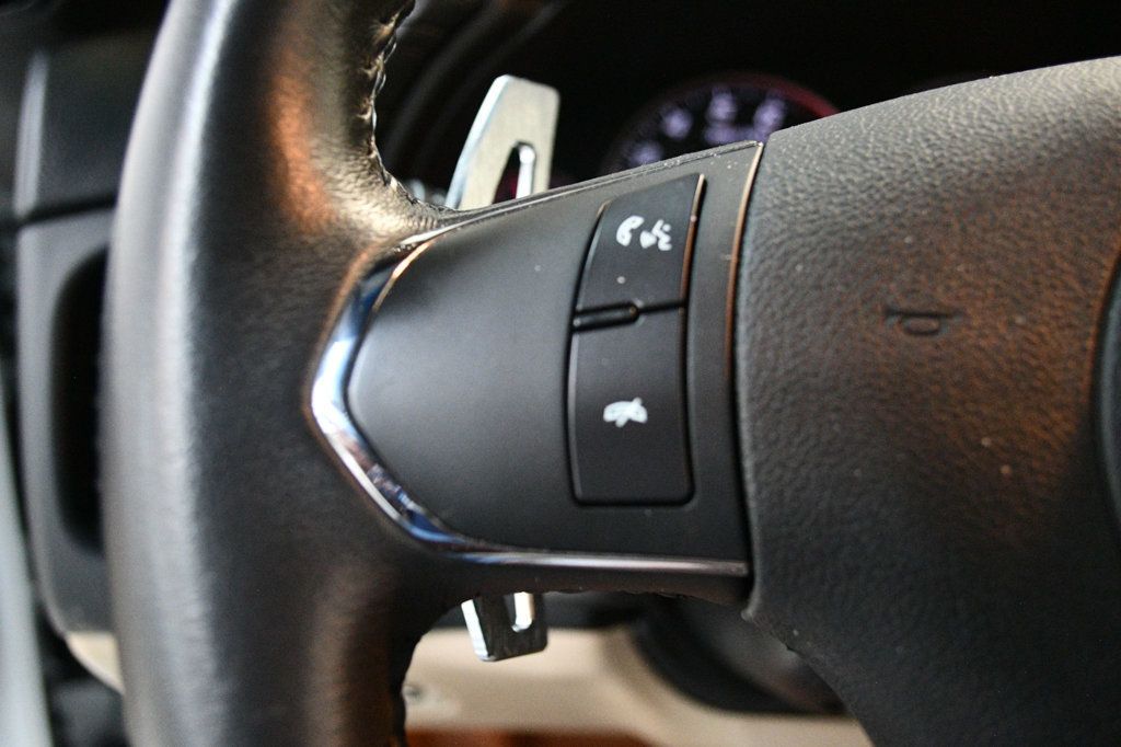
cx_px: 560
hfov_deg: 61.9
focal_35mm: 30
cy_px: 374
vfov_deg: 43.6
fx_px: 934
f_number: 3.8
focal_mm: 20
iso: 5000
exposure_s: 1/60
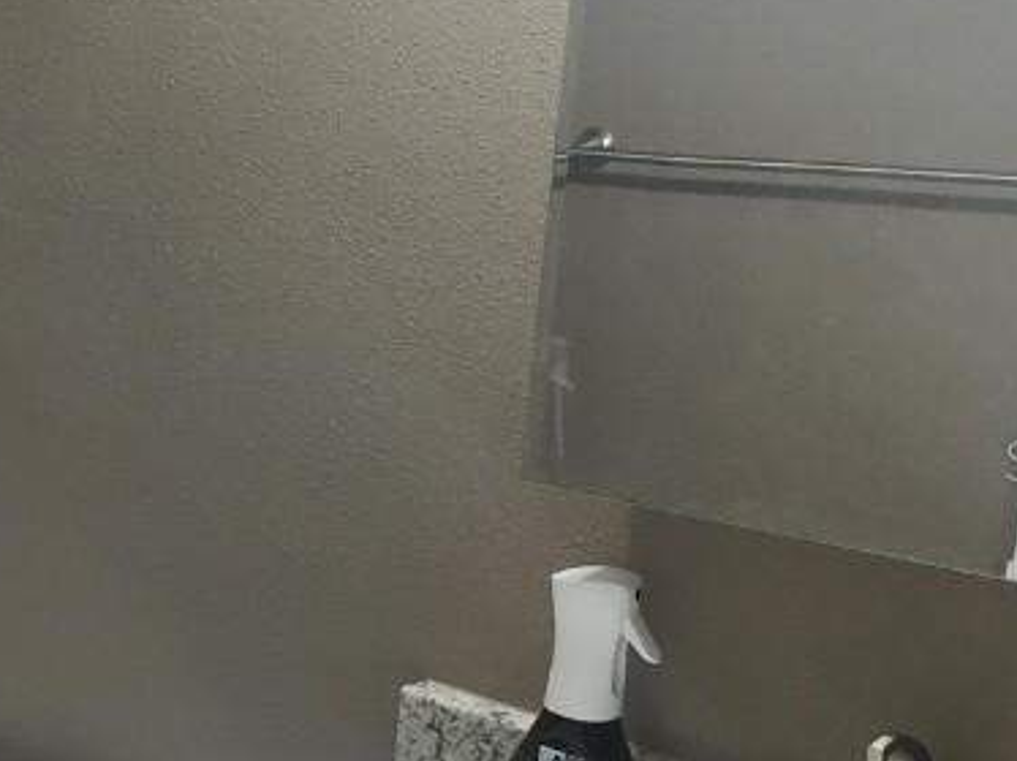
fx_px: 1850
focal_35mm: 63
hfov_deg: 27.8
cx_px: -131
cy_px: 459
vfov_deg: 23.2
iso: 250
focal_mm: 5.54
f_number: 1.8
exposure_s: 1/120
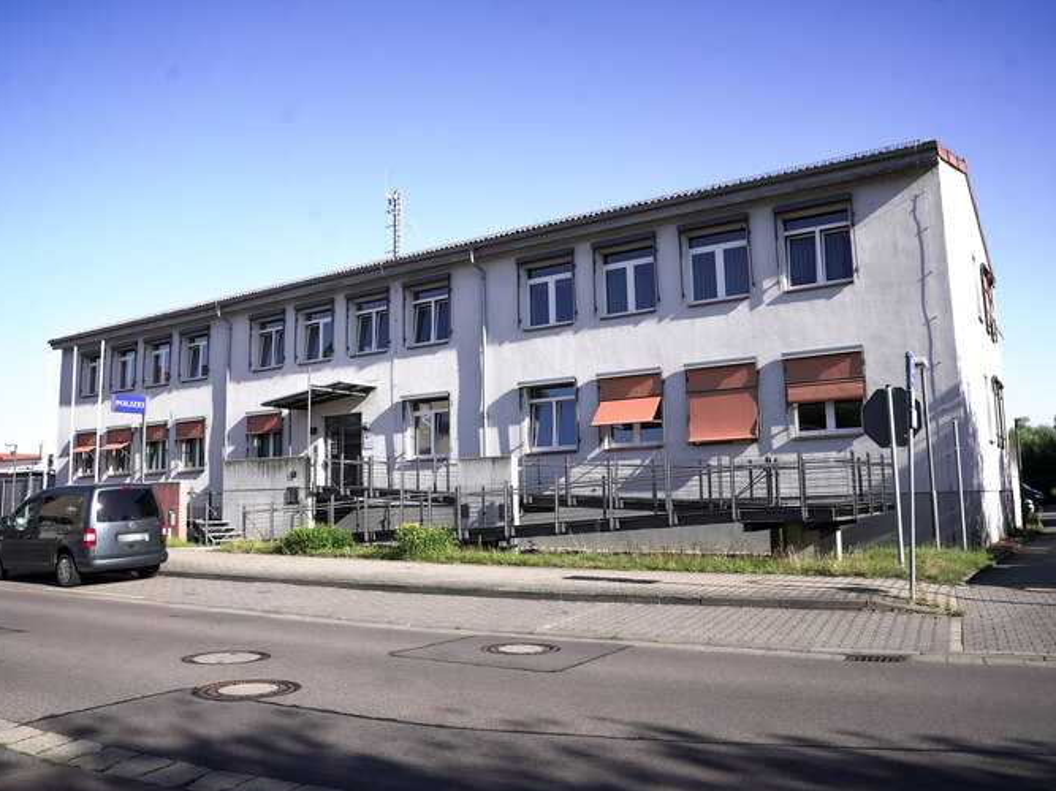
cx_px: 534
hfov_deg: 65.3
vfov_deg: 51.3
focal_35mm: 27
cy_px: 384
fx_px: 824
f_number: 8
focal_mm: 24
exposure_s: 1/125
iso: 100
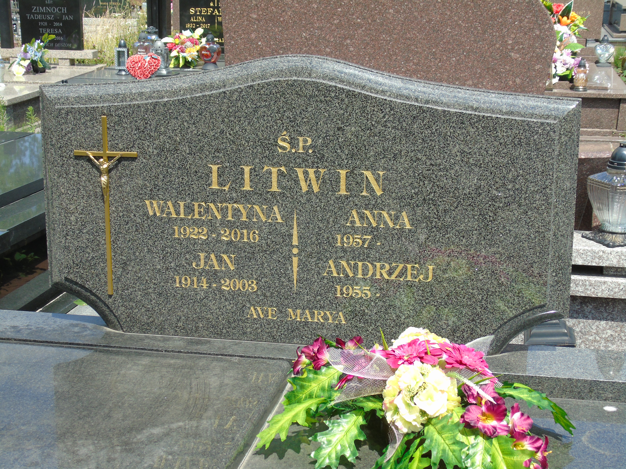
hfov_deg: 31.2
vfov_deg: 23.7
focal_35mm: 62
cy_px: 234
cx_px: 313
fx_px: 1121
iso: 80
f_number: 4.5
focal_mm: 11
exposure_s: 1/320
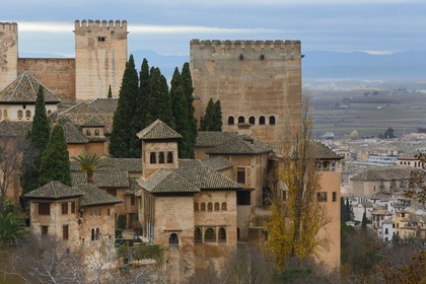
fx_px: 1834
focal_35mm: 155
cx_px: 213
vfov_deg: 8.9
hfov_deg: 13.2
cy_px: 142
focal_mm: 155
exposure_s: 1/160
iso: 800
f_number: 10
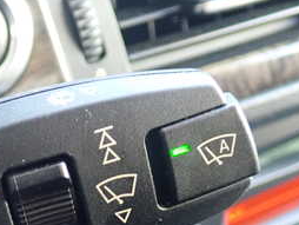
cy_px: 186
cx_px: 18
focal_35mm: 85
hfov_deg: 22.3
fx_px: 735
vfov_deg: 17.2
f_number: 2.5
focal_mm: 6.37
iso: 800
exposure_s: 1/15
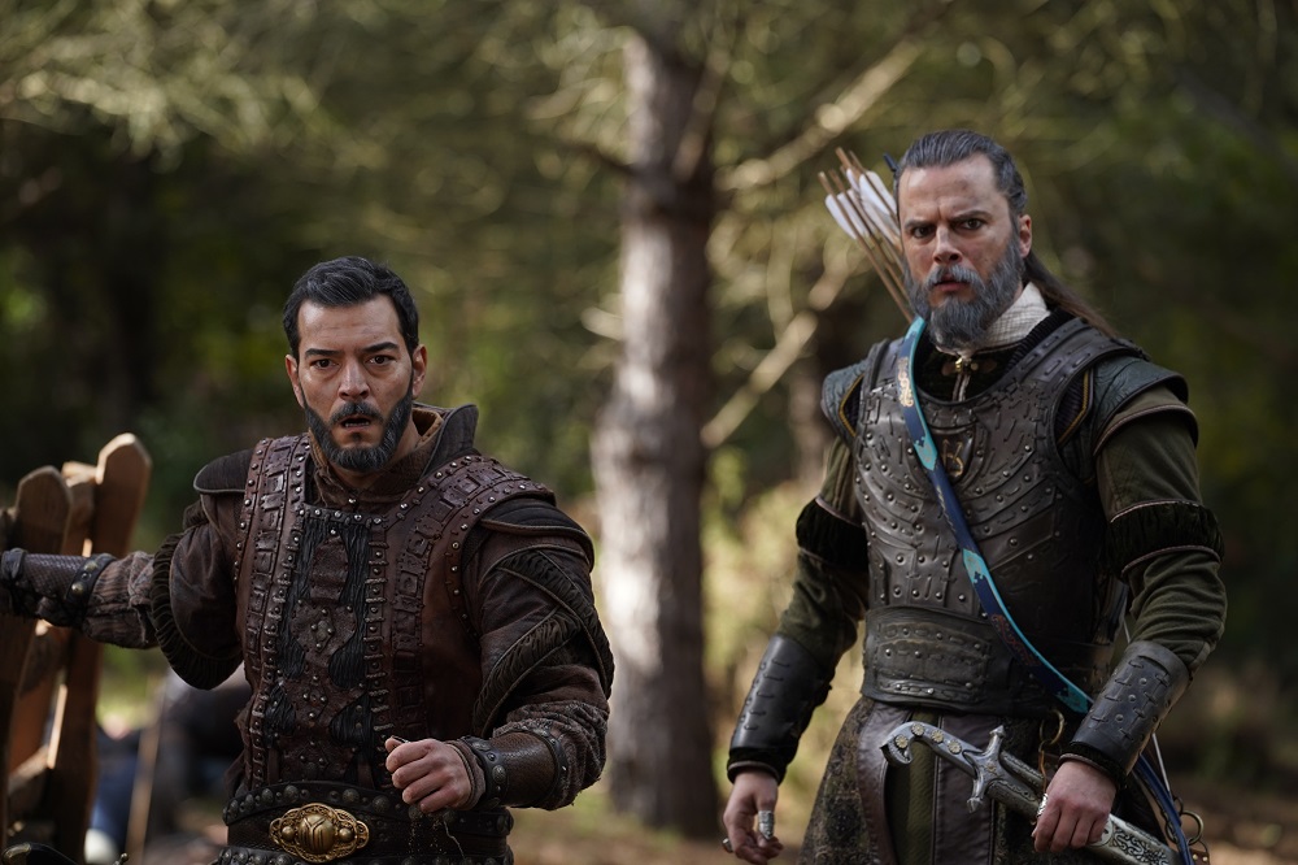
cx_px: 649
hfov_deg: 10.3
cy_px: 432
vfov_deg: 6.9
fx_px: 7208
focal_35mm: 200
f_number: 4
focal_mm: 200
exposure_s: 1/640
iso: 800
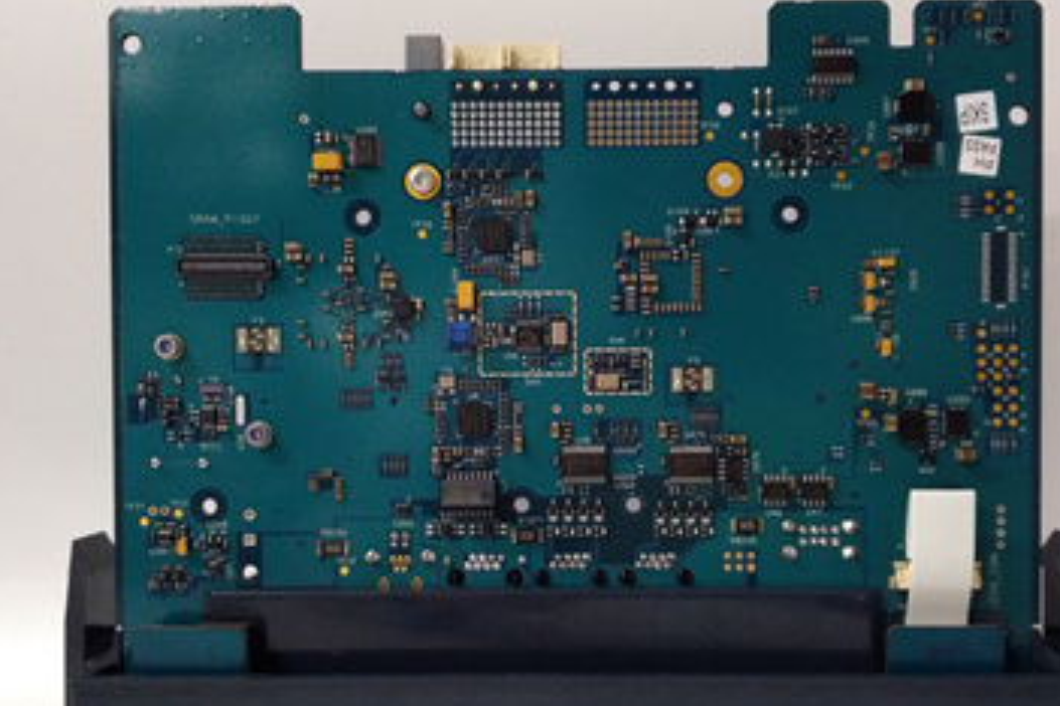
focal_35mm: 40
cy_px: 442
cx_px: 580
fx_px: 1178
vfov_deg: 33.2
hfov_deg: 48.4
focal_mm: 3.79
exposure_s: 1/33
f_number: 2
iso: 759
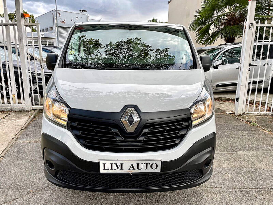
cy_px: 102
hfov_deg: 67.3
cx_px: 136
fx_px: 205
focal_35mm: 26
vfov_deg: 53.1
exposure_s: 1/144
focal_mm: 4.2
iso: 32
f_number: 1.6
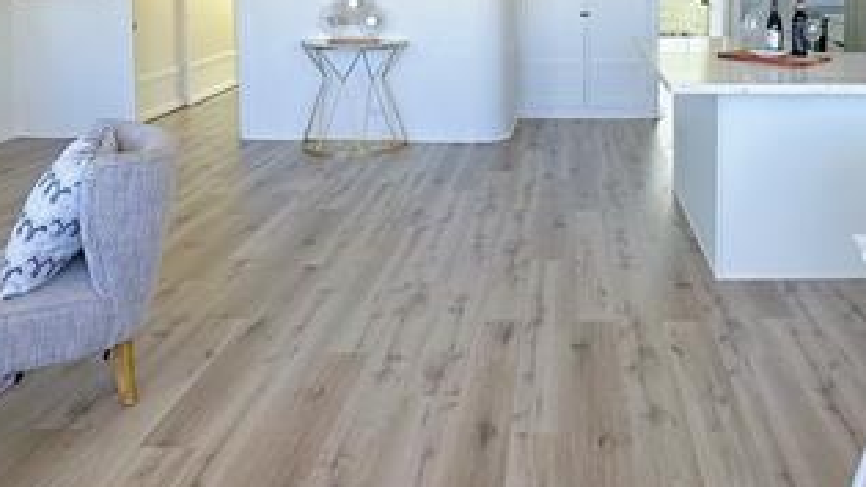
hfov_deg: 61.5
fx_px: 712
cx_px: 558
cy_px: -8
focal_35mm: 31
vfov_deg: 34.1
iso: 40
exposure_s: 1/169
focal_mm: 2.22
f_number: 2.2
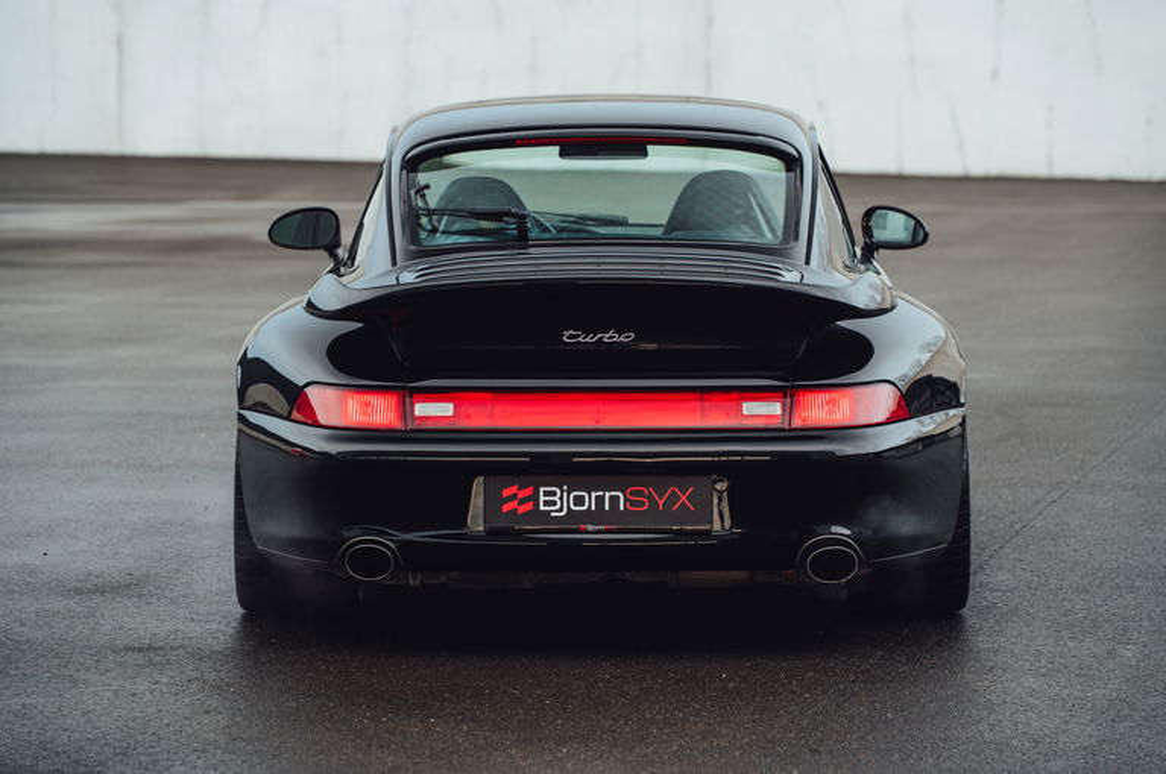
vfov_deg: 9.4
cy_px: 387
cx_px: 583
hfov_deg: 14.2
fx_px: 4690
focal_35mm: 145
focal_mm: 145
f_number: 5.6
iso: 400
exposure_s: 1/100
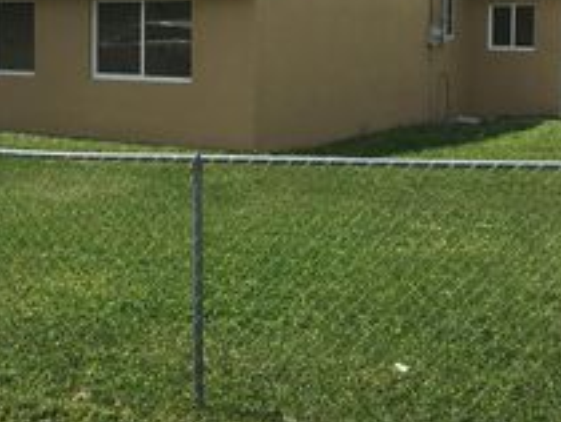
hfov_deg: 27.4
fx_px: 1120
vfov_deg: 21.1
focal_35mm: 69
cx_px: 83
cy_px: 73
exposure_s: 1/1972
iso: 25
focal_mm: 4.15
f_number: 2.2
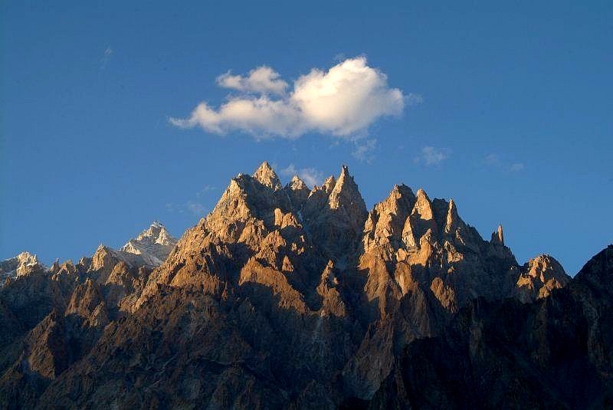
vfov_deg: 22.7
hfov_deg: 33.4
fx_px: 1023
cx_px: 306
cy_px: 205
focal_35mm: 60
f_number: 8
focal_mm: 40
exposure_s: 1/250
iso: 400
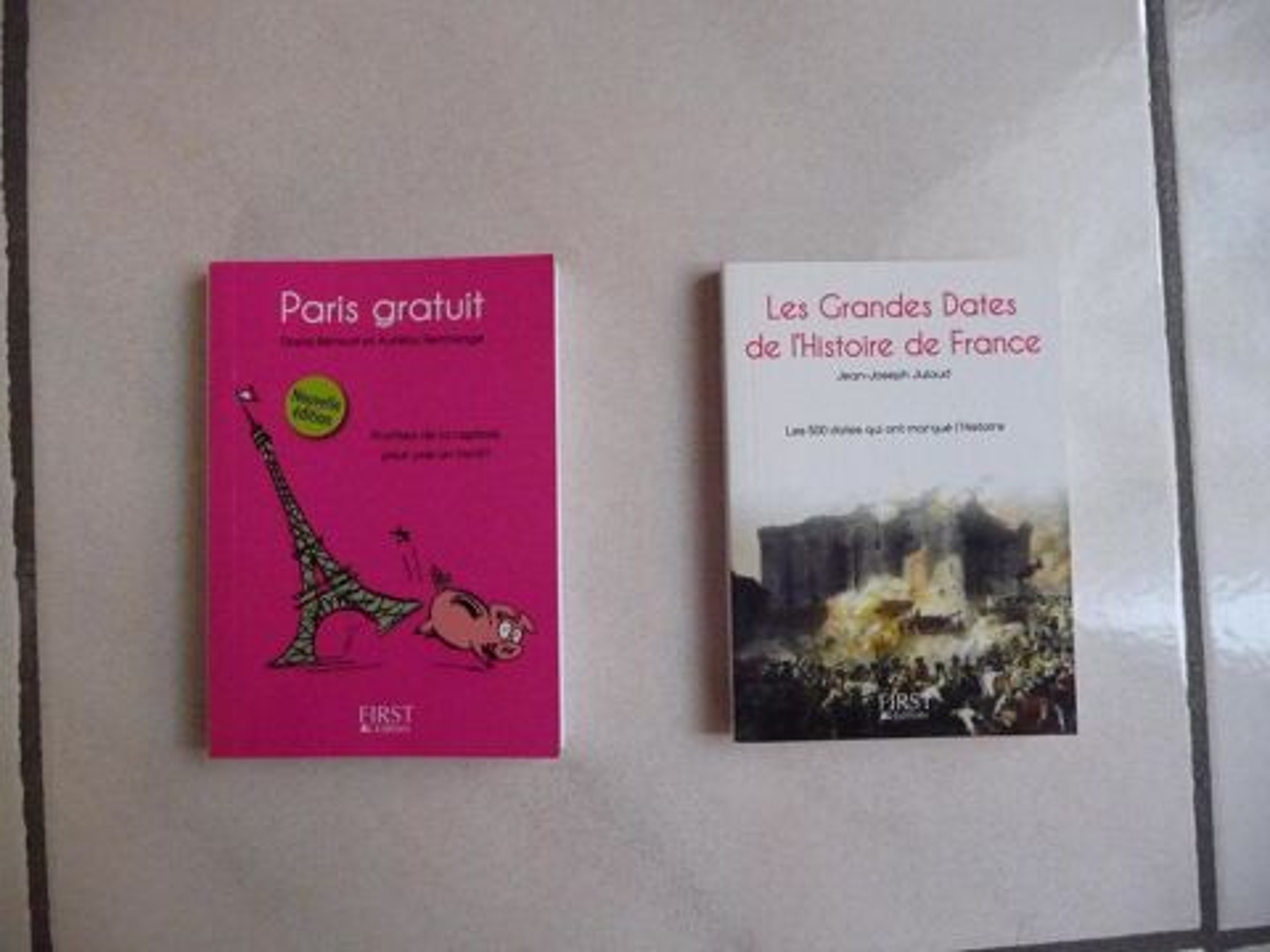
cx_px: 635
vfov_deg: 49.7
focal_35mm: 28
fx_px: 1027
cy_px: 476
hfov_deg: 63.4
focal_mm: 4.7
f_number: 3.3
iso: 800
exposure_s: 1/30
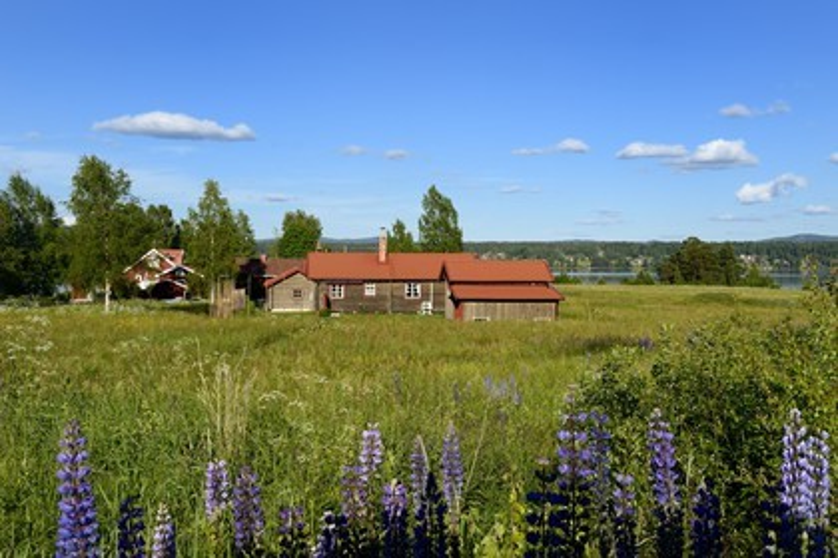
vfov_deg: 31.9
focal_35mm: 42
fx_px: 978
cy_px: 279
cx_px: 419
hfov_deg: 46.4
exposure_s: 1/160
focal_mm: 42
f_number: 16
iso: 200
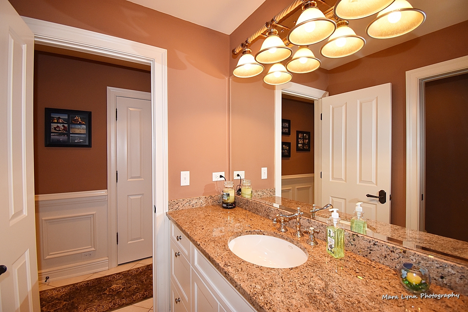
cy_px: 156
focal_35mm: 15
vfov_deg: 77.3
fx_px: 195
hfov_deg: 100.4
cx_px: 234
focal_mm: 10
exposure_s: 1/90
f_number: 4.8
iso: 800
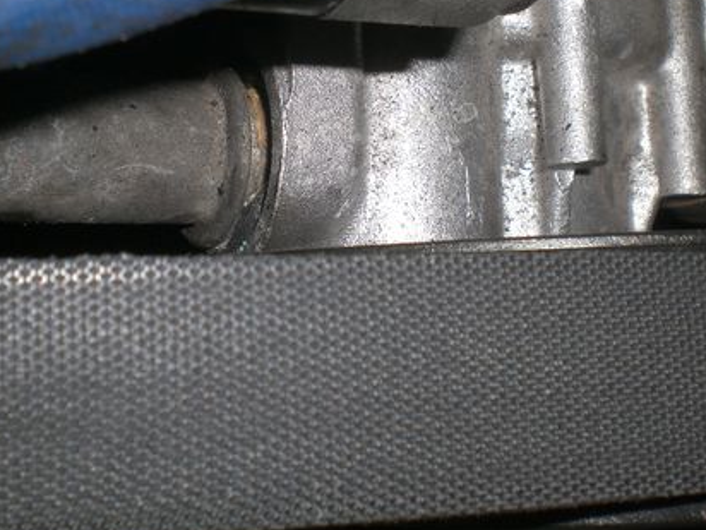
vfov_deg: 24.7
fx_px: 1203
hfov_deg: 32.5
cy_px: 194
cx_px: 257
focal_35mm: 59
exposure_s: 1/60
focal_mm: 6.3
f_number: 4.4
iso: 50
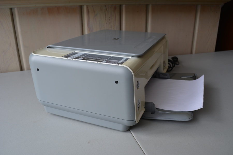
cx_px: 116
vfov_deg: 40.0
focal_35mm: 33
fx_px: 214
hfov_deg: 57.2
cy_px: 78
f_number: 5.6
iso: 220
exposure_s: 1/125
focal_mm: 22
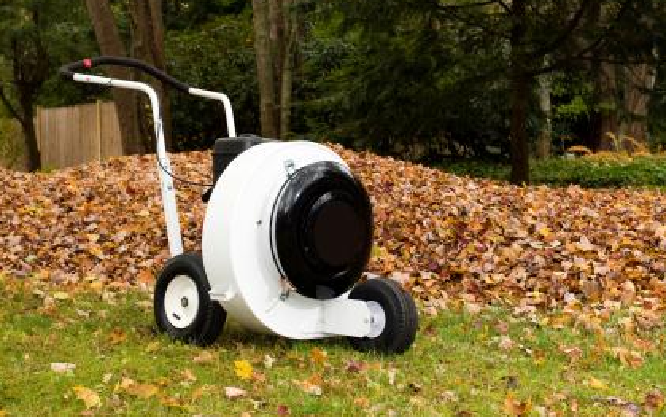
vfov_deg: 21.0
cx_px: 337
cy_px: 202
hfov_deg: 33.0
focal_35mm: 62
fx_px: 1125
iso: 200
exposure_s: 1/100
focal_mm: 40
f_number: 5.6
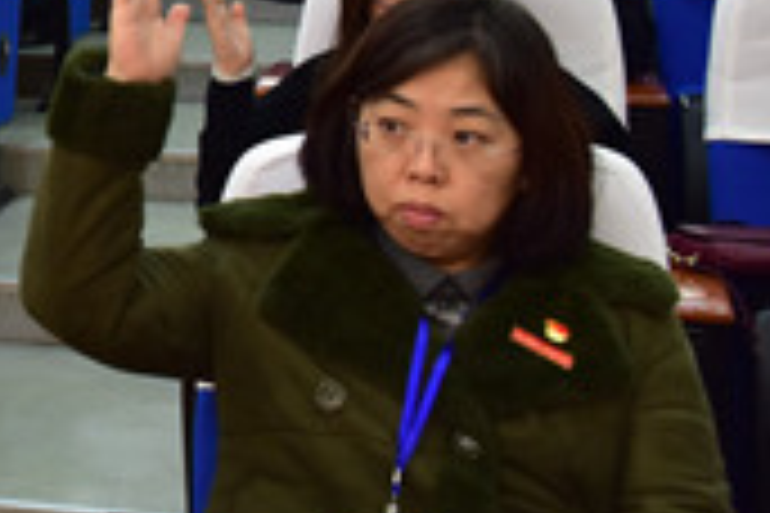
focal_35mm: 100
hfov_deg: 18.8
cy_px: -142
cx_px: -257
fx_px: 2139
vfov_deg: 13.2
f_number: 5
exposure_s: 1/40
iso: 1000
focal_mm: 31
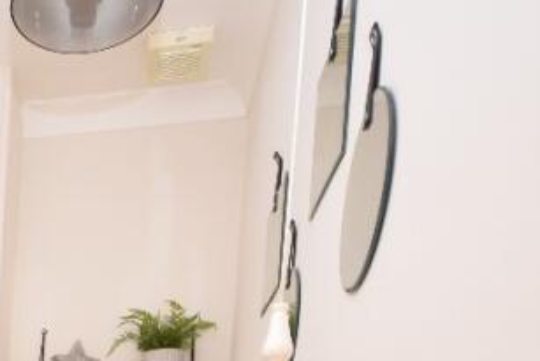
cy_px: 598
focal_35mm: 50
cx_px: -99
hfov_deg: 32.9
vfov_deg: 21.0
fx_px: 750
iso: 100
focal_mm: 10
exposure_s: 1/60
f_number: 4
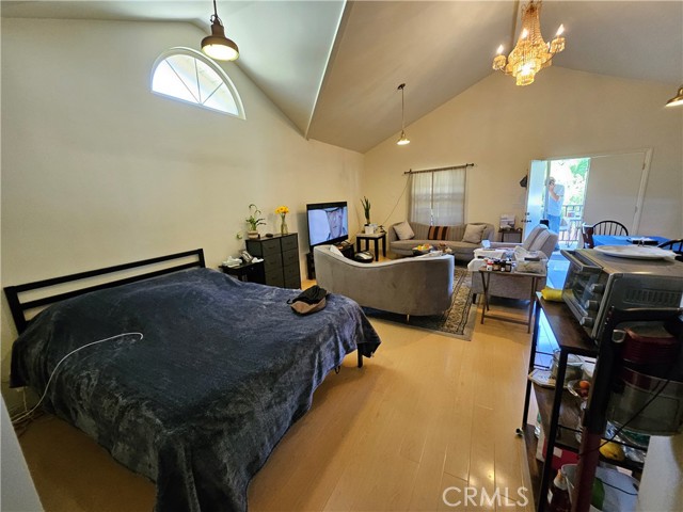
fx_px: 256
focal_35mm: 13
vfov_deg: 89.9
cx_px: 342
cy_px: 256
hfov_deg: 106.2
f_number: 2.2
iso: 320
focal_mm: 1.74
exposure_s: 1/40
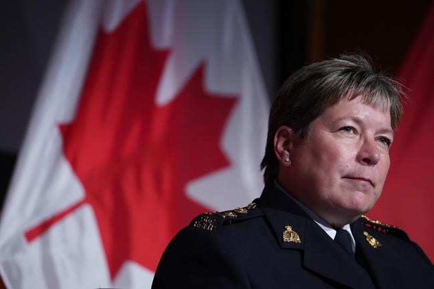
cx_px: 217
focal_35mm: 182
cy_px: 144
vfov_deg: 7.5
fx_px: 2193
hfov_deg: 11.3
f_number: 4
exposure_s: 1/200
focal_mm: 182
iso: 6400
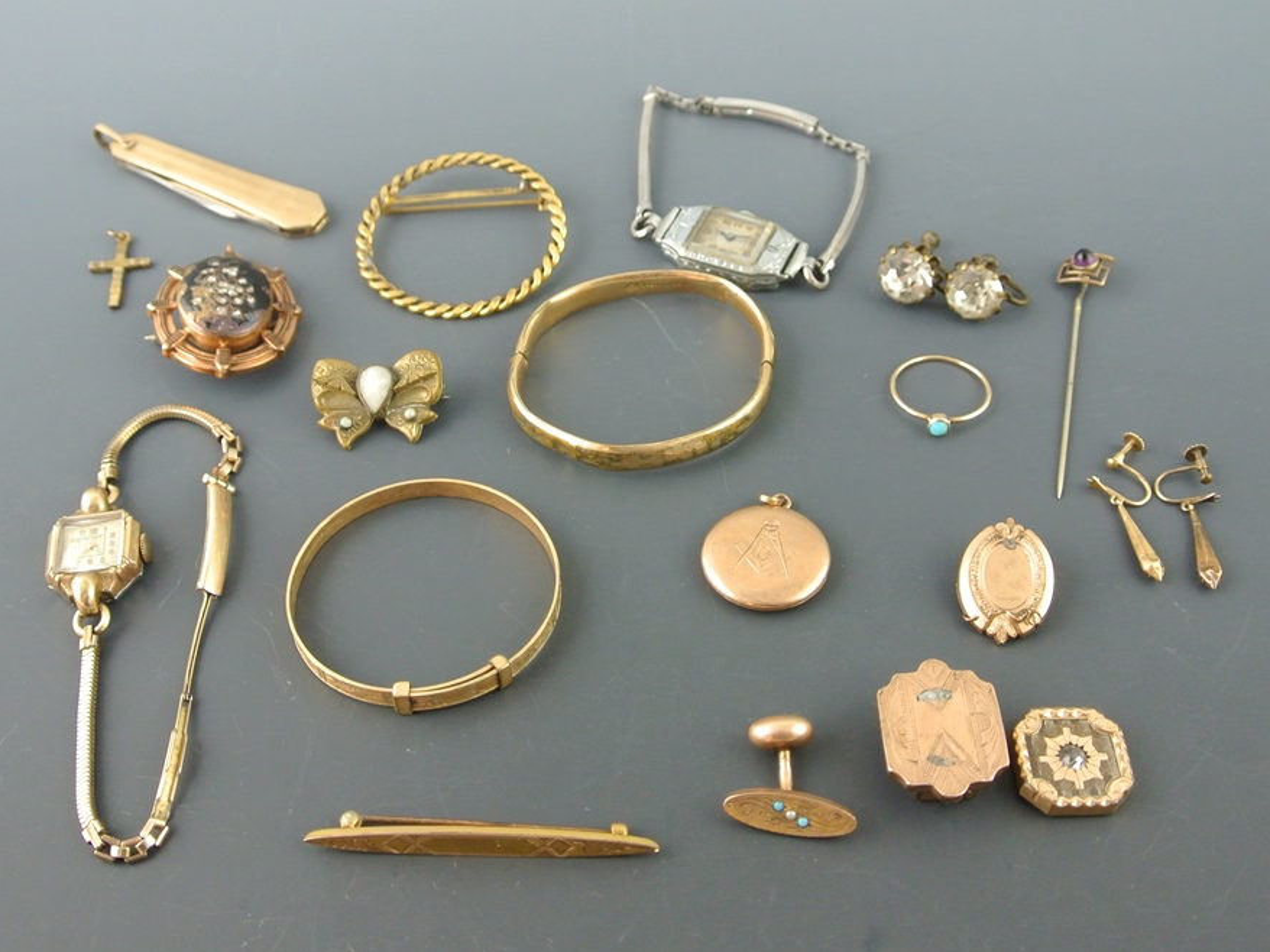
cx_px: 628
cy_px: 471
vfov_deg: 41.8
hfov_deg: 54.0
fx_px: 1247
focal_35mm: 34
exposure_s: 1/60
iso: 560
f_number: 3.8
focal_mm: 11.8
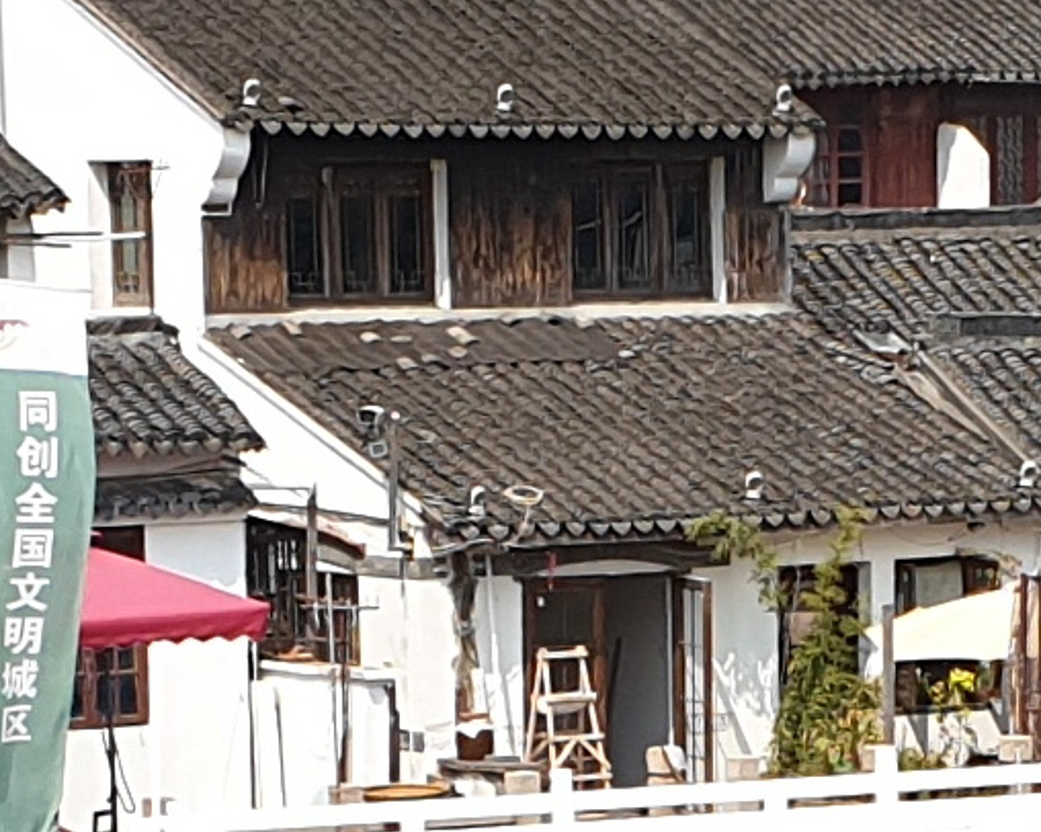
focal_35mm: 70
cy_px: 320
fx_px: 2156
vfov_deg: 21.8
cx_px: 695
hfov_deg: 27.0
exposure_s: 1/1344
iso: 50
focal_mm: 4.3
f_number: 2.4
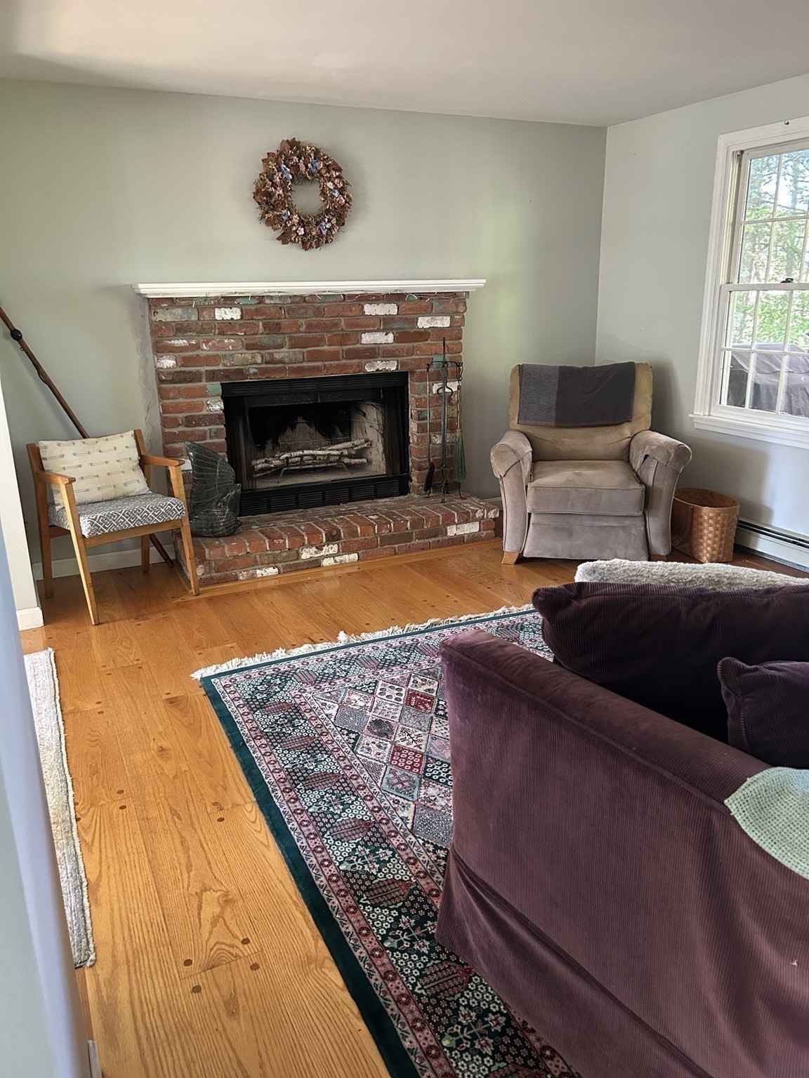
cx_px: 404
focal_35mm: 26
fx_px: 810
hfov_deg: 53.1
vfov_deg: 67.3
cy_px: 539
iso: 400
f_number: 1.5
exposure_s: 1/60
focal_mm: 5.7
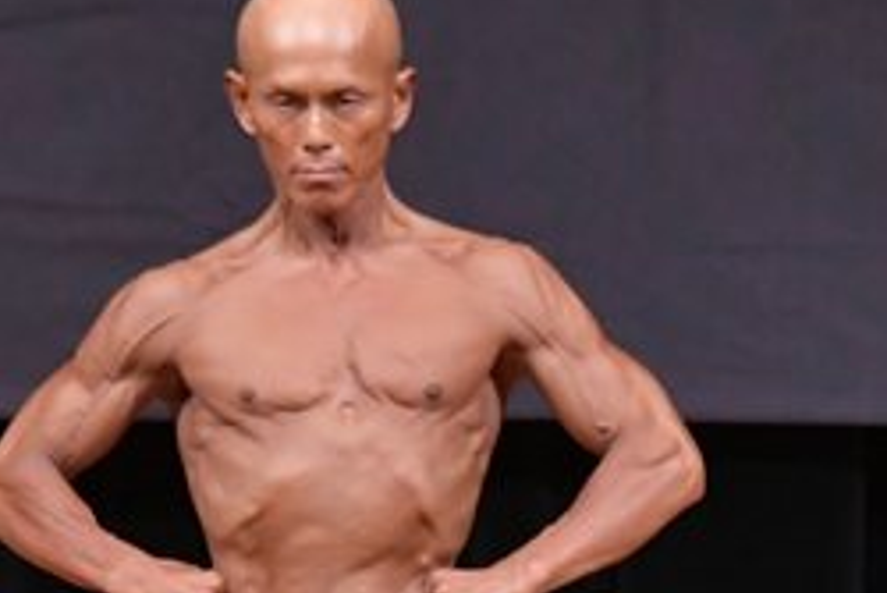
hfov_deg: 2.5
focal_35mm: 836
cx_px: 463
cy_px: 660
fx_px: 20609
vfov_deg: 1.6
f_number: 5.6
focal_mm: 180
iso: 5000
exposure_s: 1/400
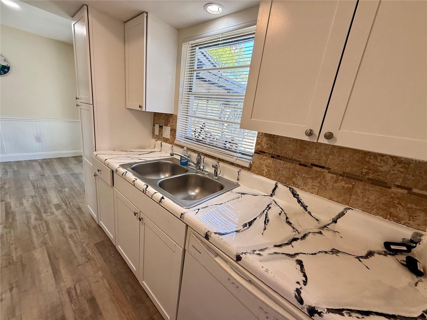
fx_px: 173
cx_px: 214
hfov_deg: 102.1
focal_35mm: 14
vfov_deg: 85.7
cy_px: 160
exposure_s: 1/120
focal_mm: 2.22
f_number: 2.2
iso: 125
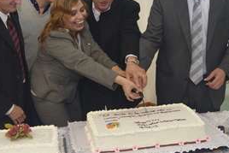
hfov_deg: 34.9
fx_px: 364
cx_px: 102
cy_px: 77
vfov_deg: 23.8
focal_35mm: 57
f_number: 4
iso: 400
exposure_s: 1/80
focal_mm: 17
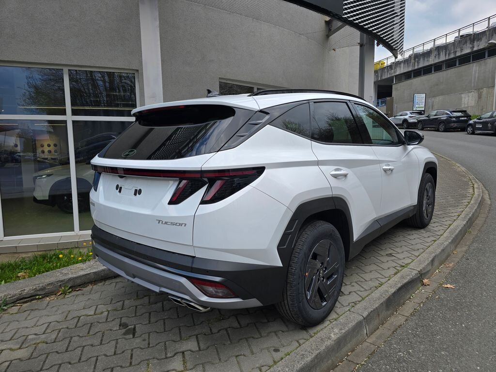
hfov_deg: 73.9
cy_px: 186
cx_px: 248
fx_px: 330
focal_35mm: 23
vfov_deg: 58.9
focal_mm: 6.3
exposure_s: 1/299
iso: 12
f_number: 1.7
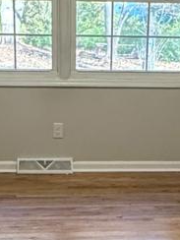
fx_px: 610
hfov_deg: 16.8
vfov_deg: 22.0
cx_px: 107
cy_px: 185
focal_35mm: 88
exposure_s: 1/60
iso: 160
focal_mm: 2.22
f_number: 2.2
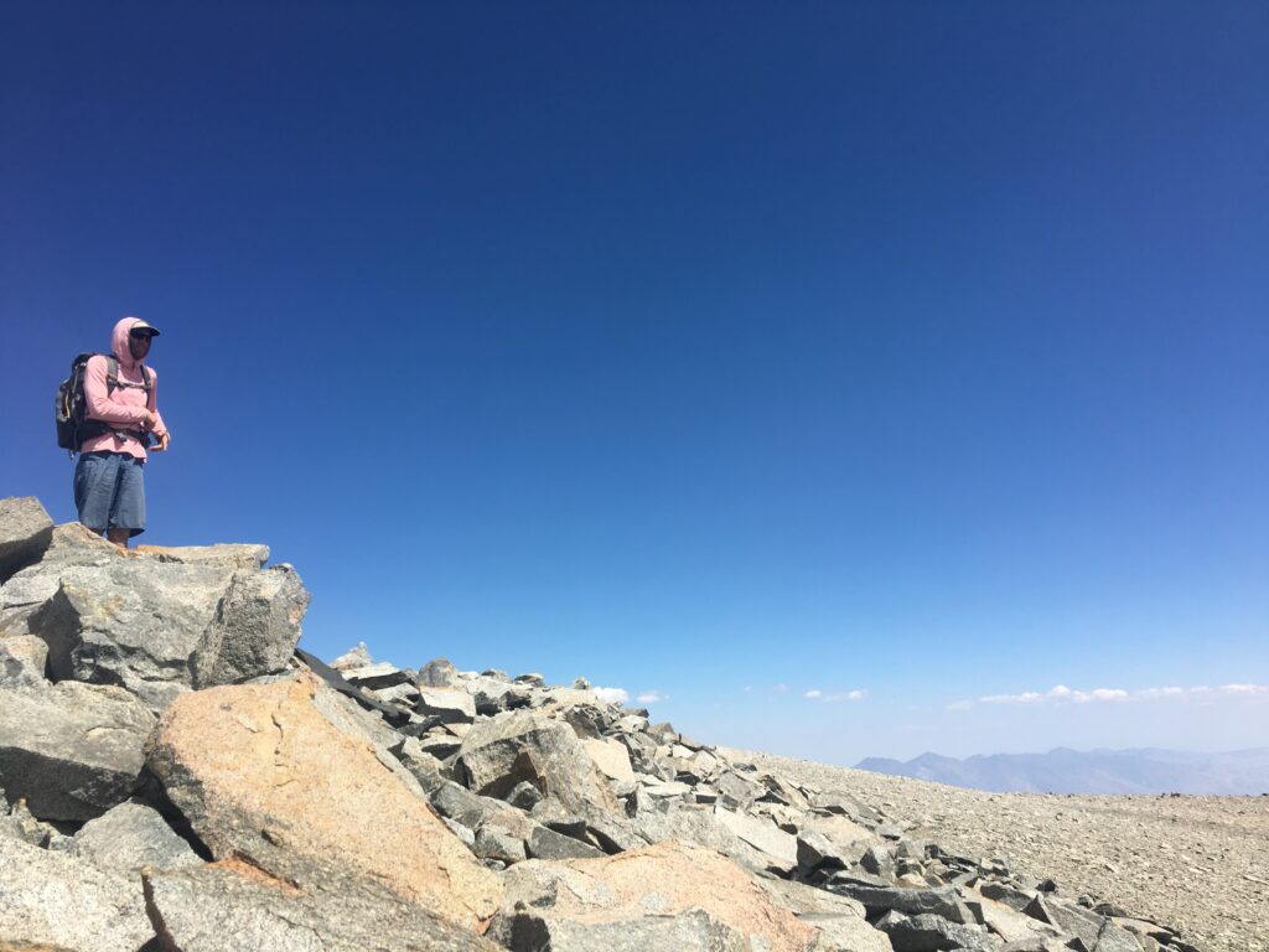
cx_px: 634
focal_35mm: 29
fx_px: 1063
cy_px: 476
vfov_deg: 48.2
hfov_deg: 61.7
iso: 25
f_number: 2.2
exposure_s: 1/2024
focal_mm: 4.15
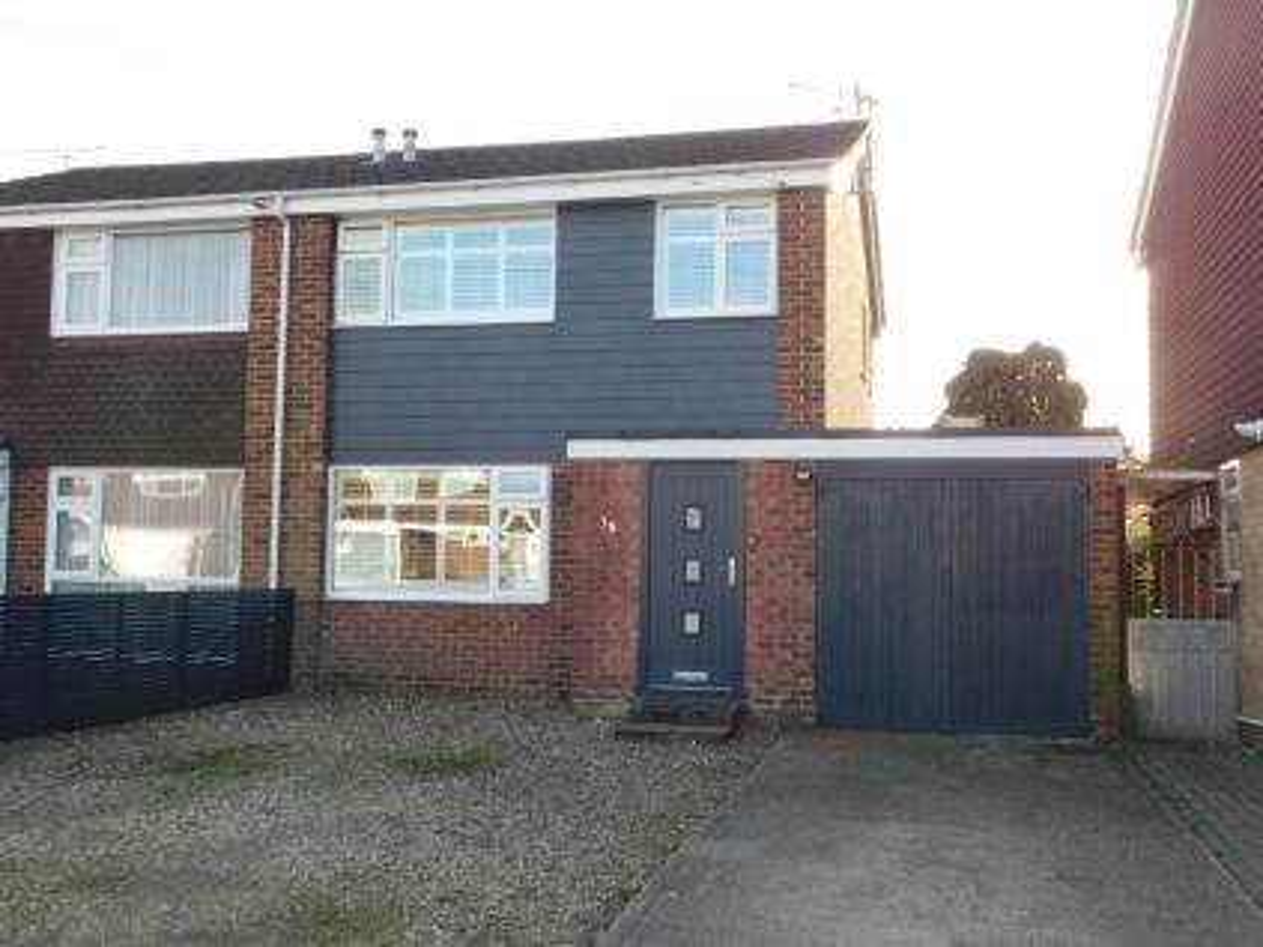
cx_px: 632
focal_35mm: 36
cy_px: 474
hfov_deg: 51.4
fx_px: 1313
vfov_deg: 39.6
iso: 125
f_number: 3.5
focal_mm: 6.3
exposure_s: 1/250
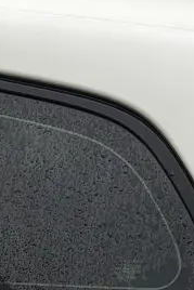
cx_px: -268
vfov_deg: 11.3
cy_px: 469
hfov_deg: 7.5
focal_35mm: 172
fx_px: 1388
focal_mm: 5.96
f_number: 1.6
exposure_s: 1/133
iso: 32
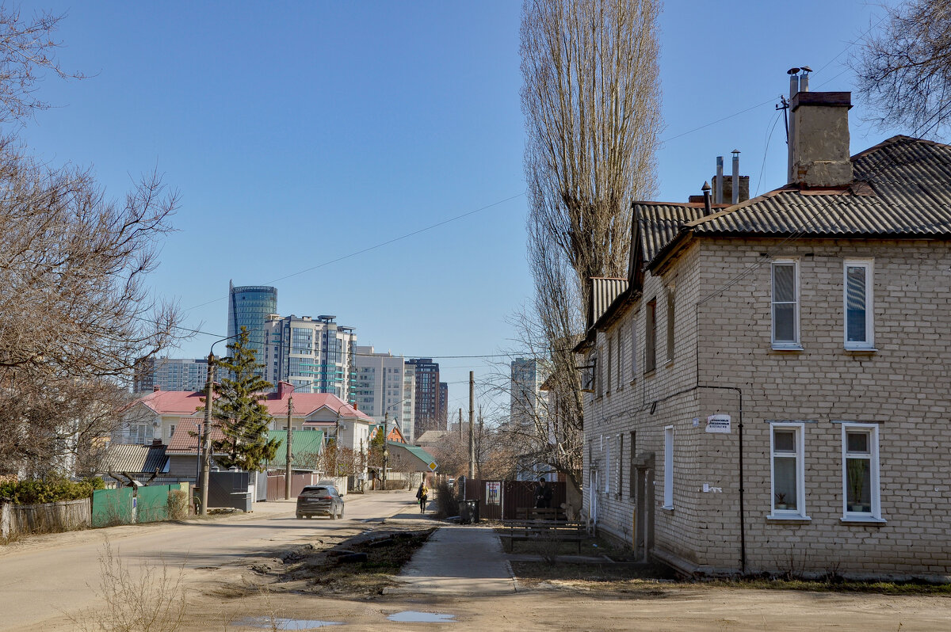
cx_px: 476
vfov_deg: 26.4
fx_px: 1346
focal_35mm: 51
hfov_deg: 38.9
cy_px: 316
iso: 200
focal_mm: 34
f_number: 9
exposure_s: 1/320
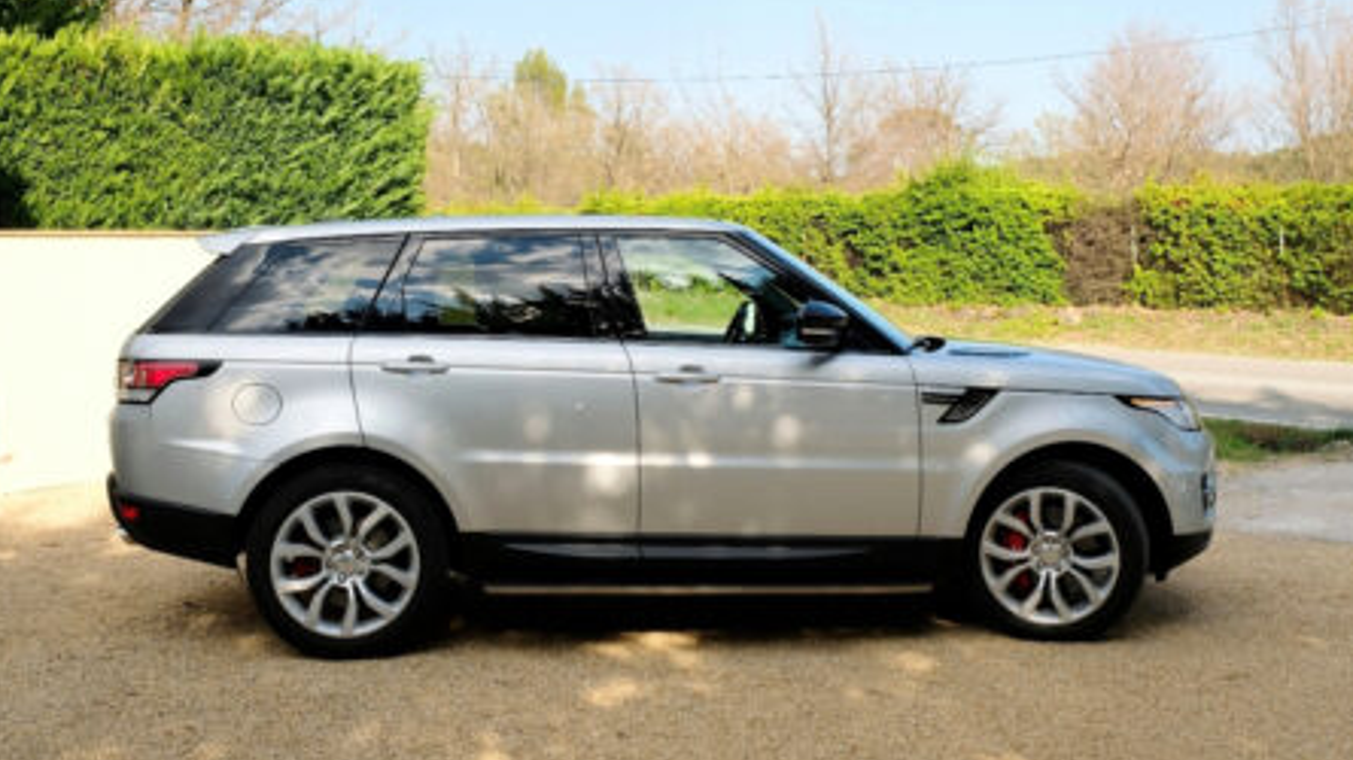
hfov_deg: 55.3
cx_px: 672
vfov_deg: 32.8
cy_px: 389
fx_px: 1291
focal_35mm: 36
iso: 400
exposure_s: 1/160
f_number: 13
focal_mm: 22.7
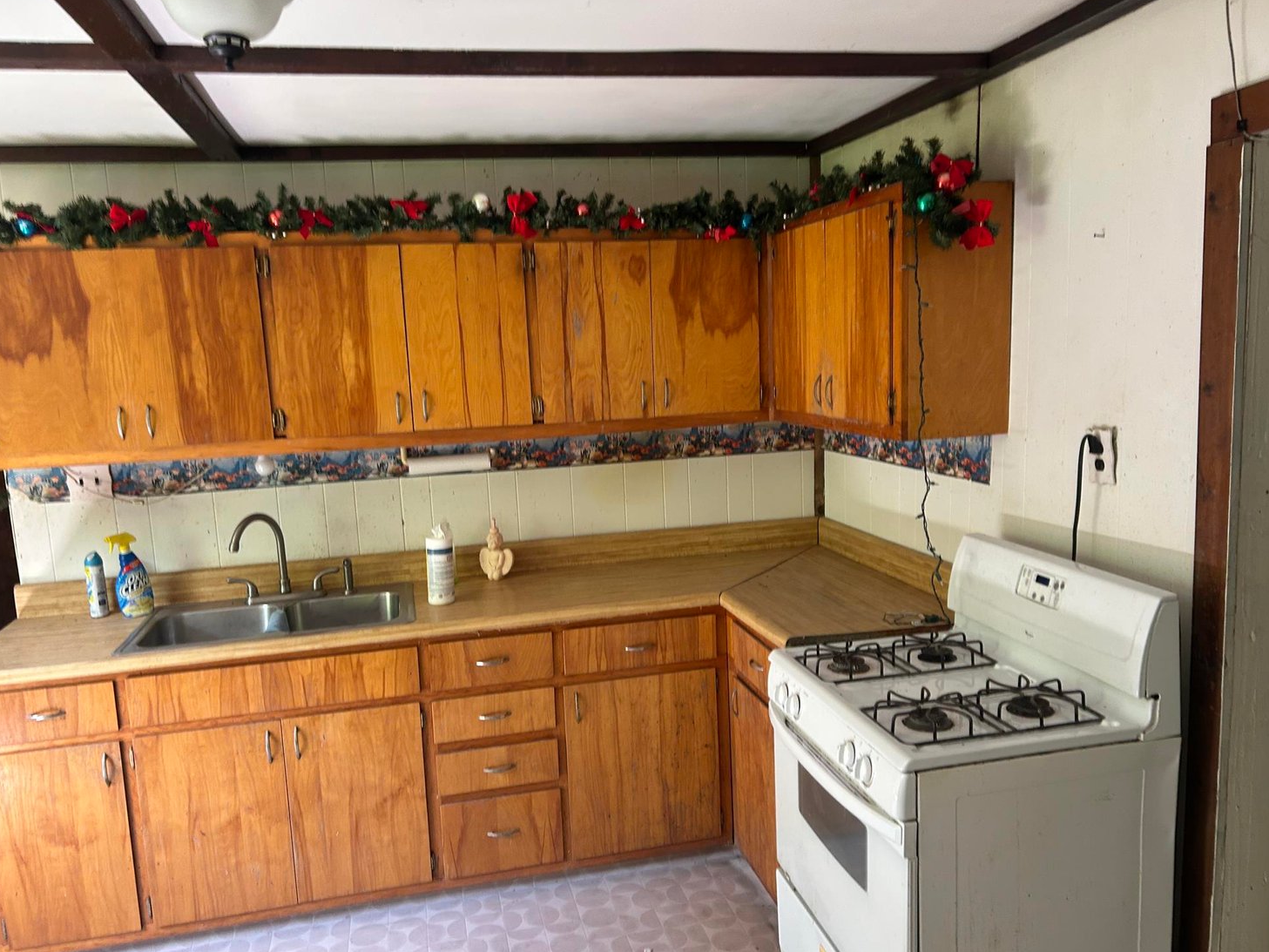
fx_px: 990
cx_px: 640
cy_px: 486
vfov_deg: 51.4
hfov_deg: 65.3
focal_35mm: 27
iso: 125
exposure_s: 1/90
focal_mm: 5.7
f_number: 1.5
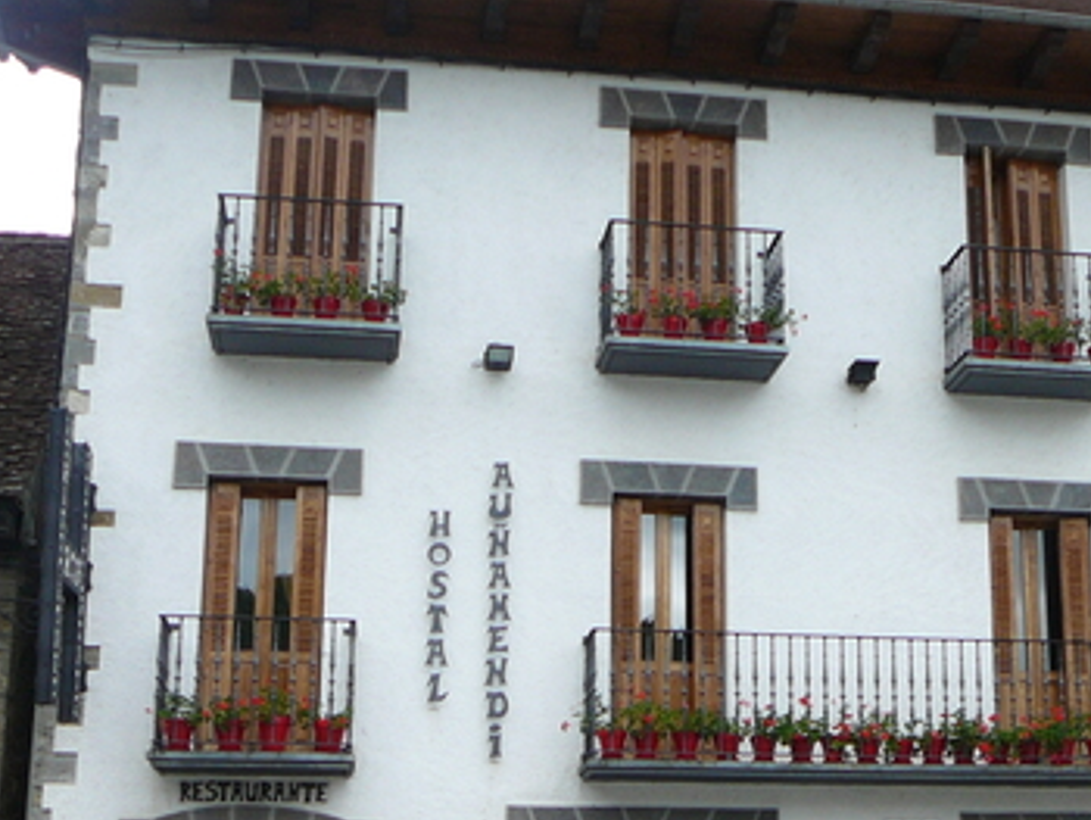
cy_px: 539
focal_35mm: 60
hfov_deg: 31.9
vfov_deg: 24.3
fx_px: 1892
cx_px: 714
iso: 80
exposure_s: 1/400
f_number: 2.8
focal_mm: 5.2
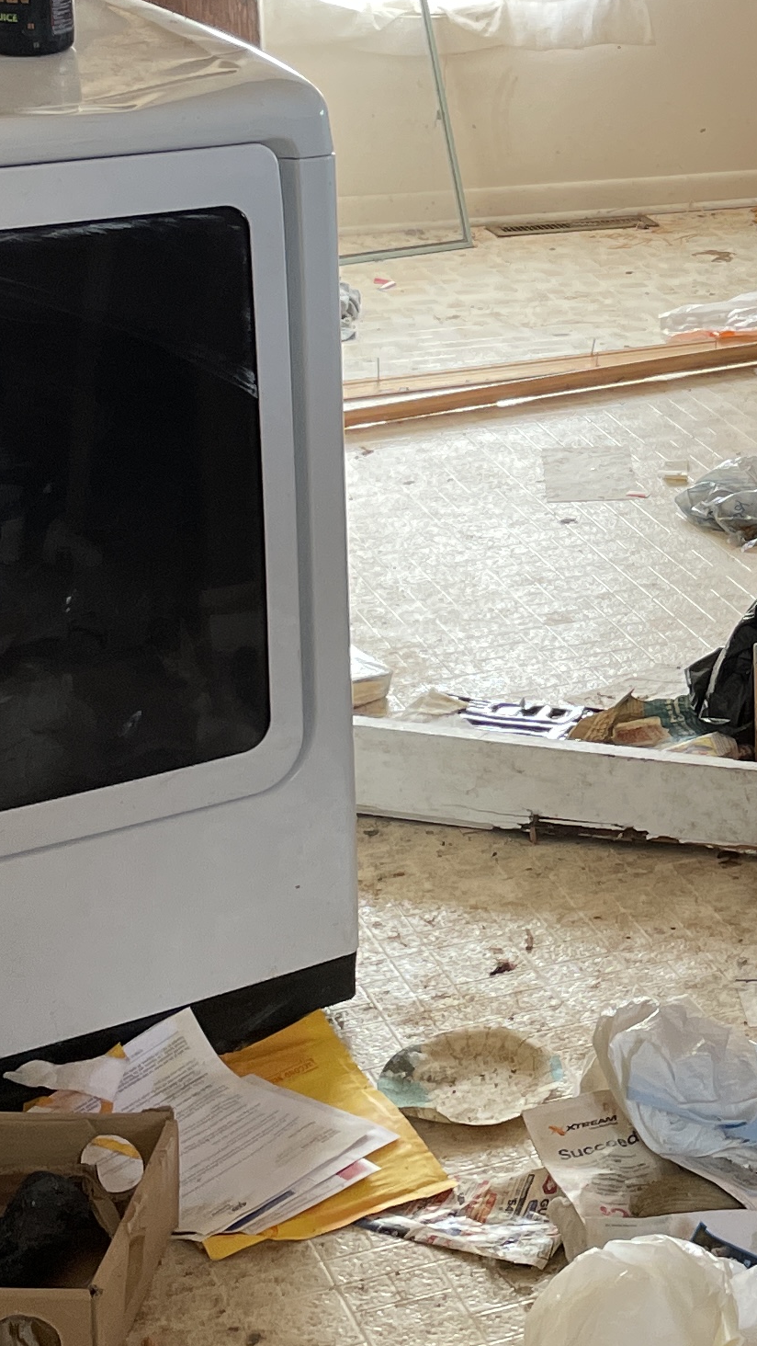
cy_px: 406
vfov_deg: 27.0
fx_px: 2782
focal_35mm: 78
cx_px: 976
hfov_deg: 14.8
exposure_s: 1/121
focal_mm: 4.2
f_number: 1.6
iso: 100
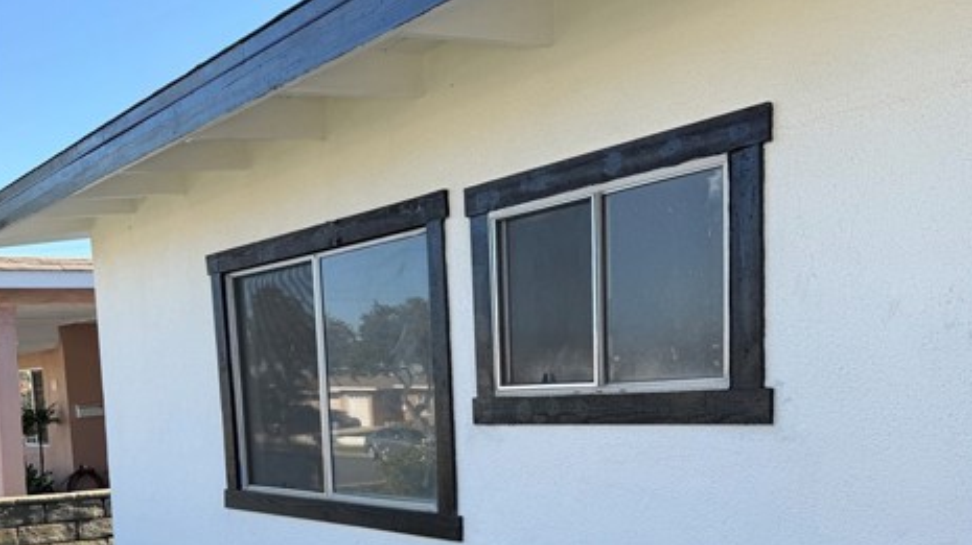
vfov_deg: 31.2
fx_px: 927
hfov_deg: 55.3
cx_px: 487
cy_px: 499
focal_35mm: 36
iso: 80
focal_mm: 6.76
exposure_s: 1/1437
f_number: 1.78
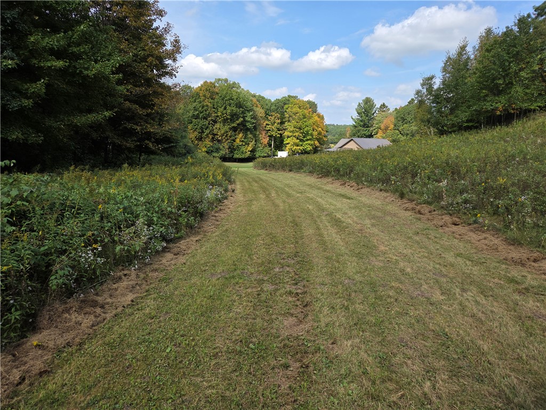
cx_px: 273
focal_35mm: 23
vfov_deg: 58.9
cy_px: 205
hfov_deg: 73.9
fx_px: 363
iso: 80
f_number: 1.8
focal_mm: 5.4
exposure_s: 1/3220
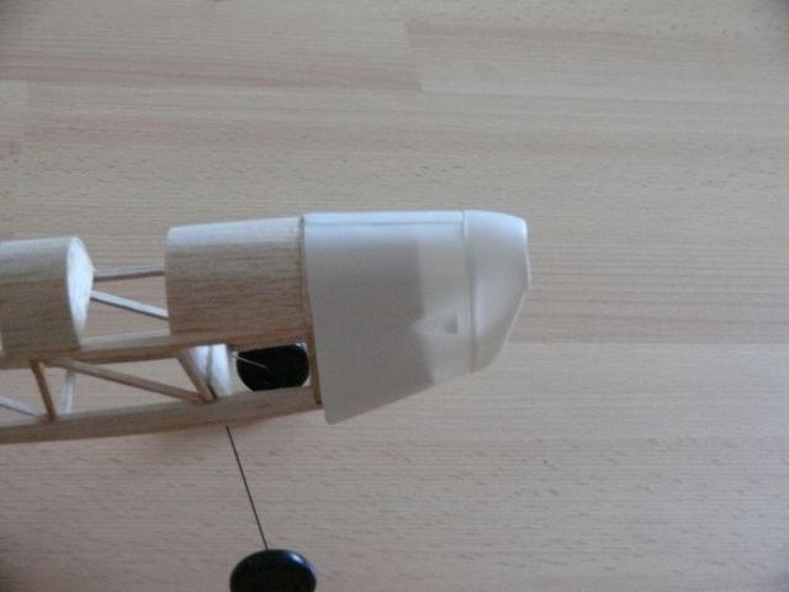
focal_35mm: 71
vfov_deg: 20.7
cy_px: 296
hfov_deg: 27.4
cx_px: 394
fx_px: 1618
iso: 800
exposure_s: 1/50
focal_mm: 15
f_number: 3.2
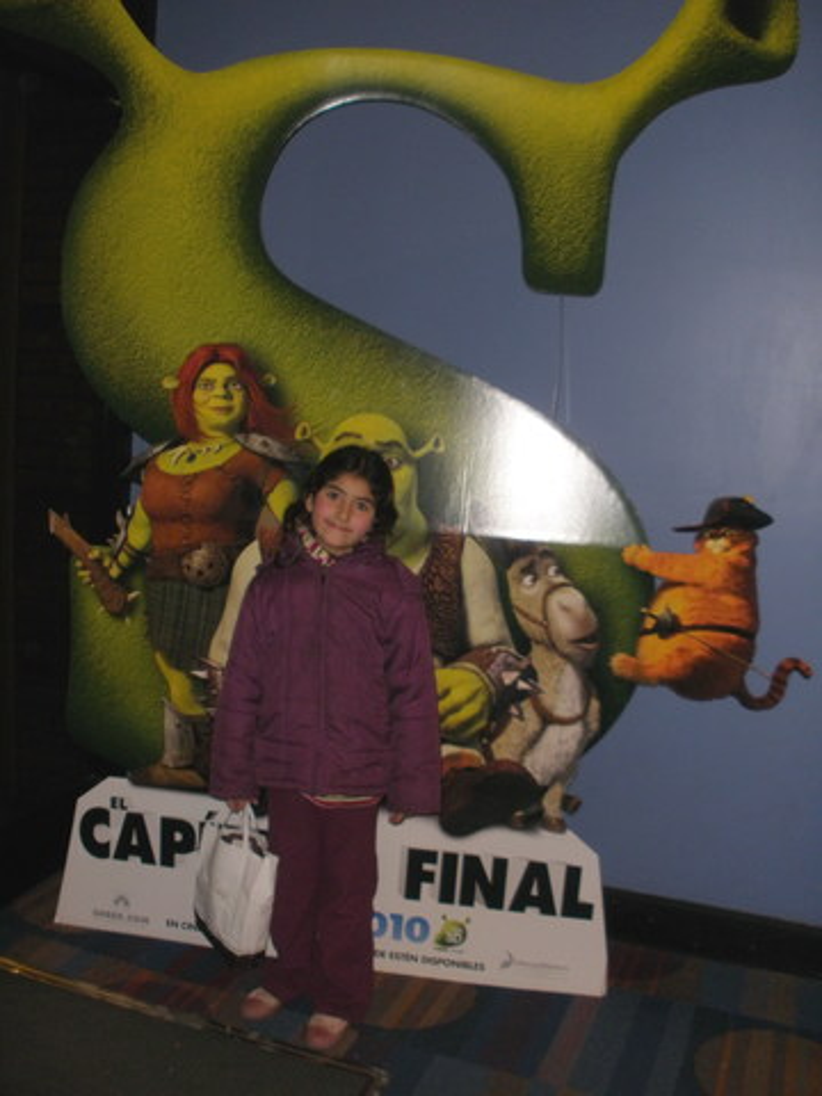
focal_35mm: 36
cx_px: 411
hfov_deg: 39.7
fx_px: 1140
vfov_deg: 51.4
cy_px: 548
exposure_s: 1/30
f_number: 3.5
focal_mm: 6.3
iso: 160
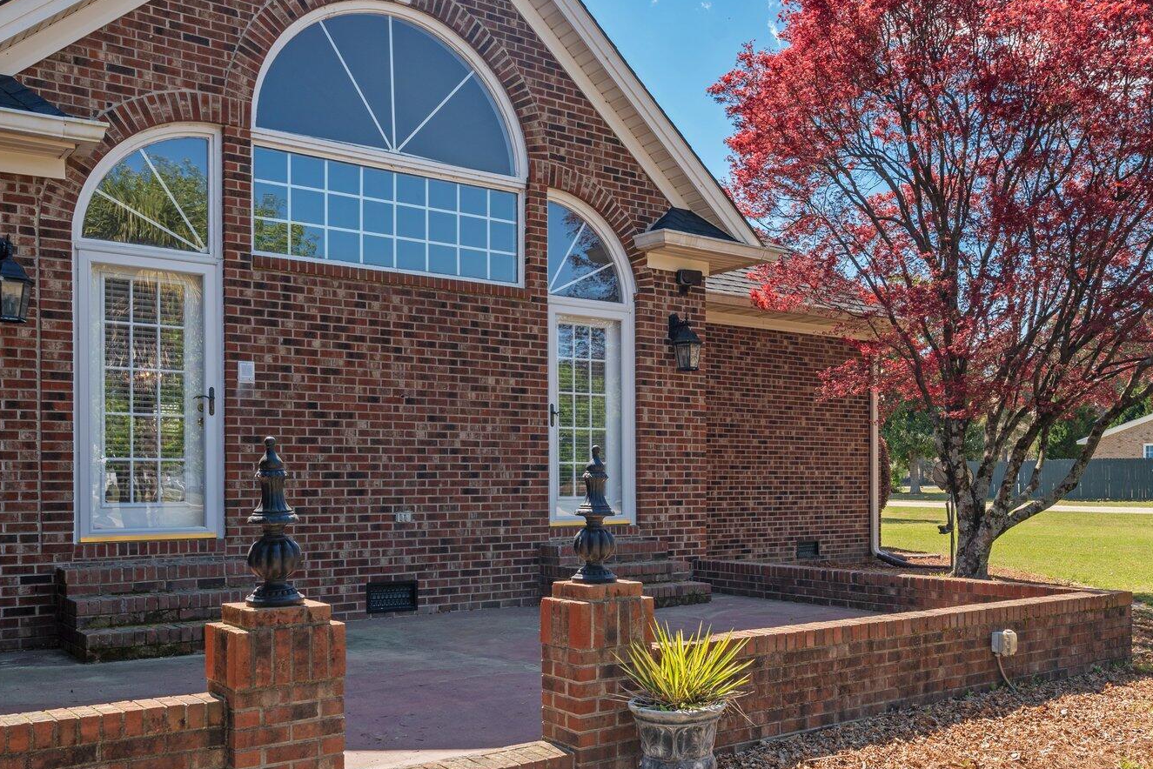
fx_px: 1114
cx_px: 660
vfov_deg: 37.9
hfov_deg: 54.5
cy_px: 478
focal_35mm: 35
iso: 250
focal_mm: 22.5
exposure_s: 1/250
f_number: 8
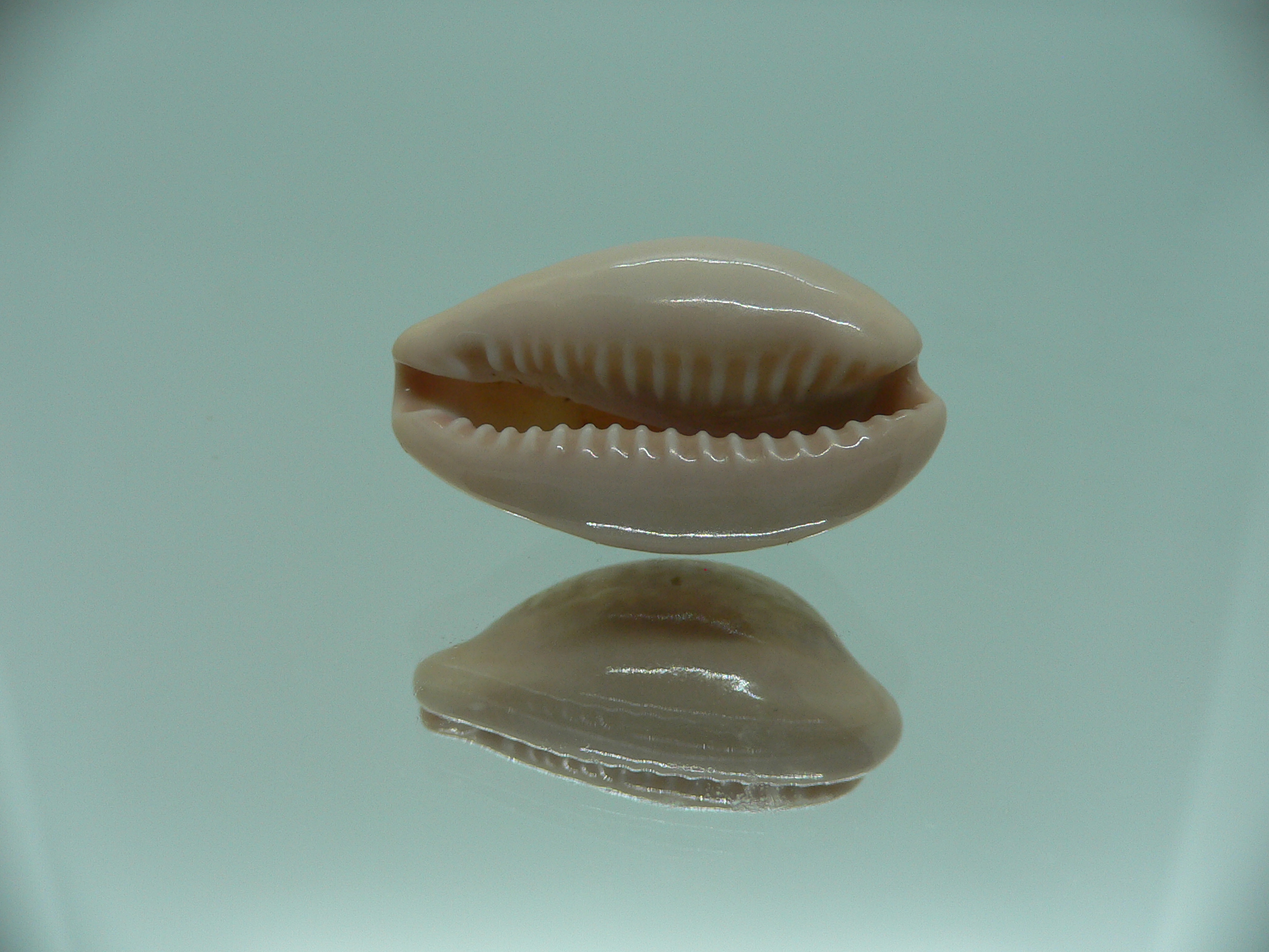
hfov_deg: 52.6
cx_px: 634
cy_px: 476
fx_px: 1283
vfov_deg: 40.7
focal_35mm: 35
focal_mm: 4.6
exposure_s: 1/80
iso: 80
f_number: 2.8
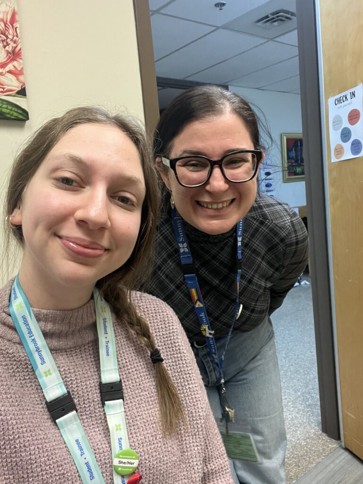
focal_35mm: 30
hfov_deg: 46.8
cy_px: 242
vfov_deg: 60.0
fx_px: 419
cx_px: 182
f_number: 2.2
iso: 200
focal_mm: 2.71
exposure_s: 1/60
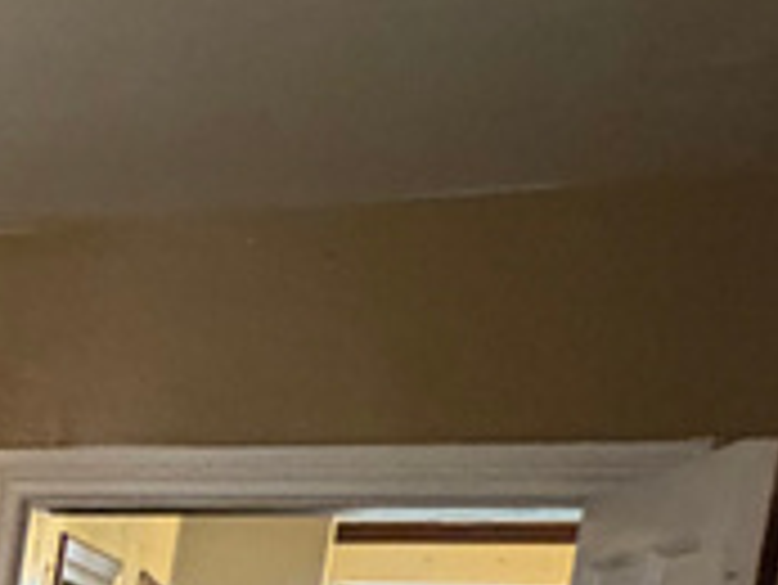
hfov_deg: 13.0
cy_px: 850
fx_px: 1867
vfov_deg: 16.4
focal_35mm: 83
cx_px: -1336
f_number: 2.2
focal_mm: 2.22
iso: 1000
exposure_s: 1/40
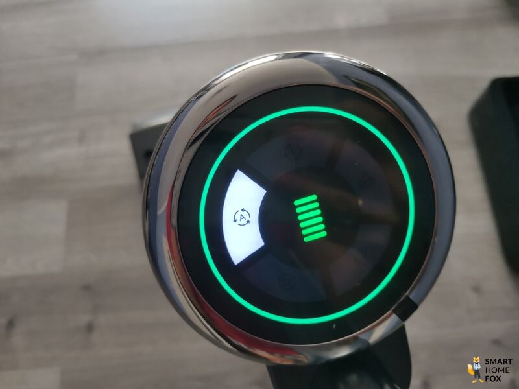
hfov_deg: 67.3
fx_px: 390
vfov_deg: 53.1
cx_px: 260
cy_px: 194
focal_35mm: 26
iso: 125
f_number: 1.8
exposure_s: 1/100
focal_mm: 4.75
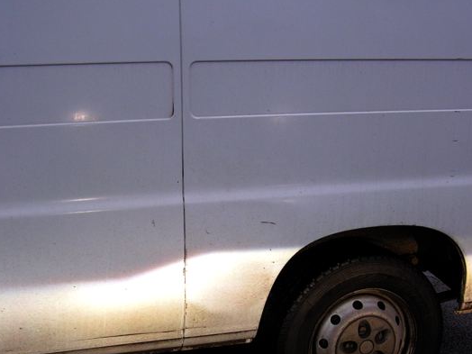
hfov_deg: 33.1
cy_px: 266
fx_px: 791
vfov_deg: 24.9
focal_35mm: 58
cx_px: 279
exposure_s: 1/50
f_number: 2.8
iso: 50
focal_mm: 6.3
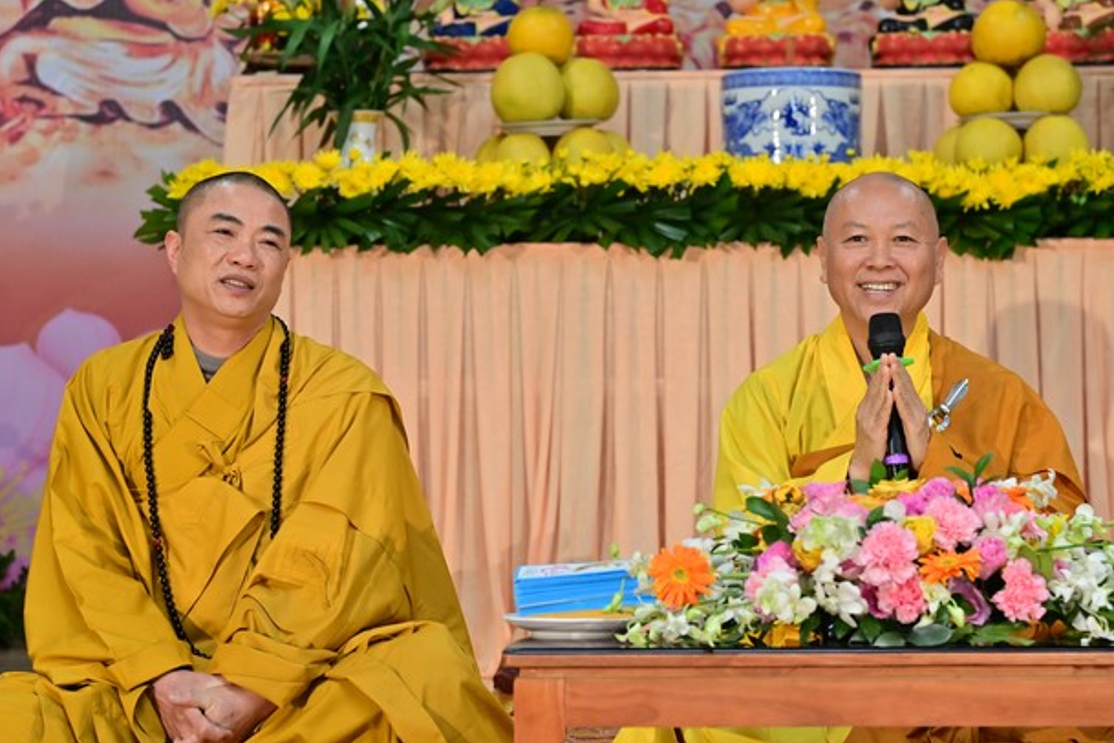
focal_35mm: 128
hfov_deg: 16.0
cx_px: 567
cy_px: 379
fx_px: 3961
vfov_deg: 10.7
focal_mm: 120
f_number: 5.6
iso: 2000
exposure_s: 1/160
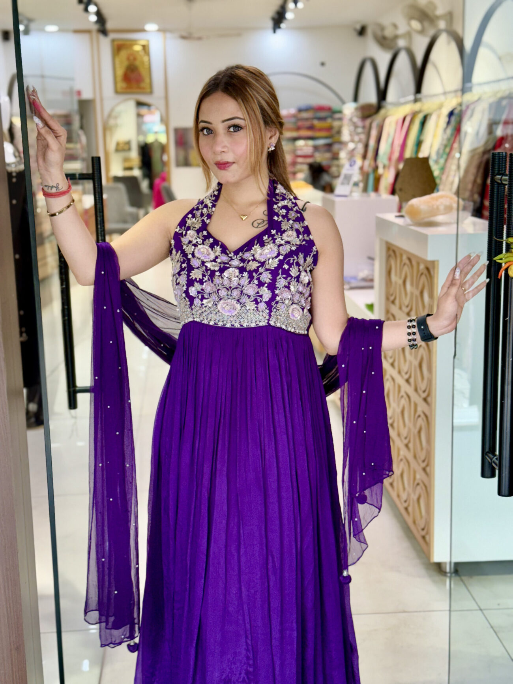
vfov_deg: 39.7
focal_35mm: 48
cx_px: 256
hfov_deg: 30.3
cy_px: 342
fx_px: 948
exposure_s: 1/100
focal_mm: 6.76
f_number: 1.78
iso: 100
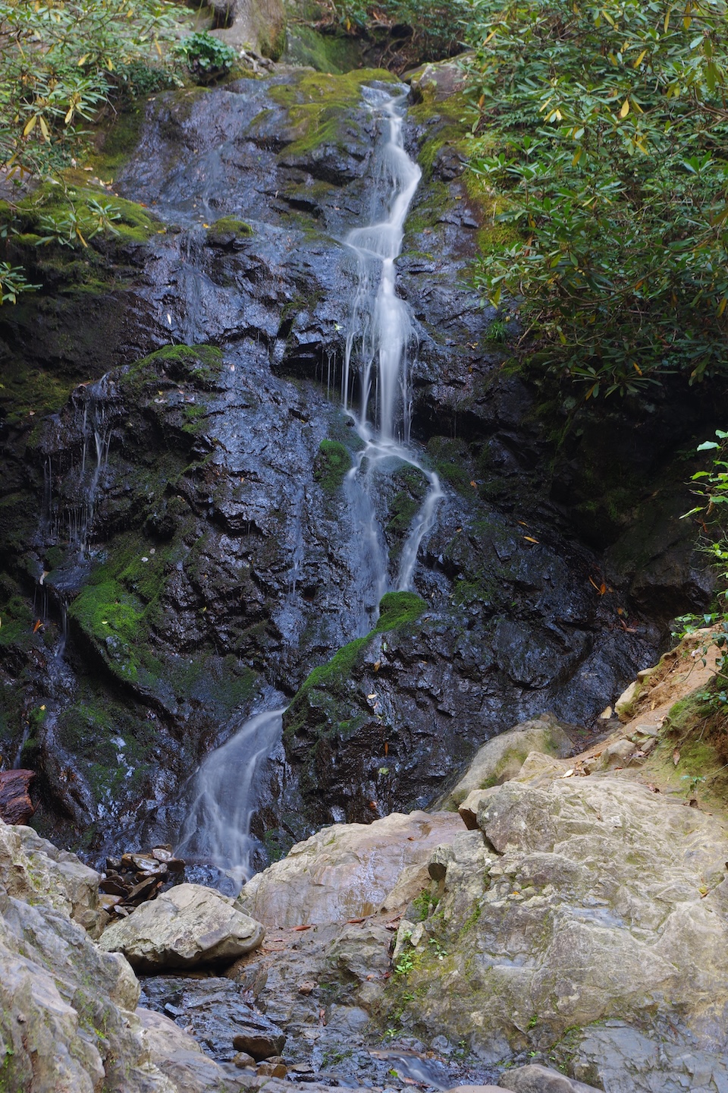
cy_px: 546
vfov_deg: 24.8
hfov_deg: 16.7
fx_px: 2487
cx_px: 364
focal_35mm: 82
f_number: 13
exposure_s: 30
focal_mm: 55
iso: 100
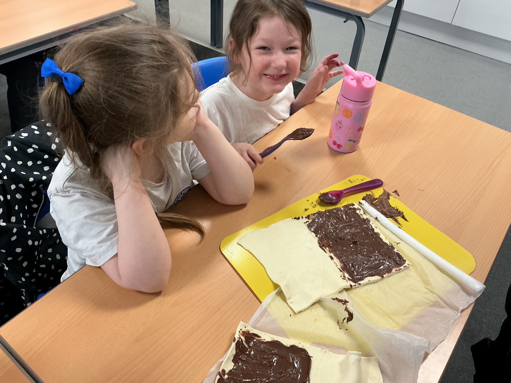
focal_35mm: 29
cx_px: 256
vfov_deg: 48.2
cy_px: 192
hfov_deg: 61.7
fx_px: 428
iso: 100
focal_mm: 3
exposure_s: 1/60
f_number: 1.8
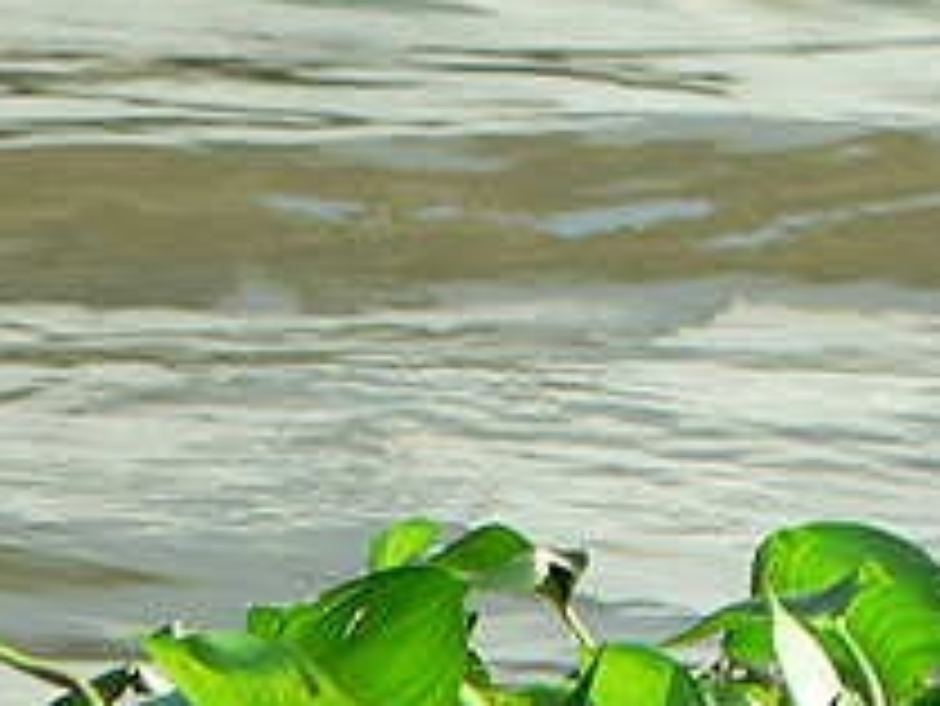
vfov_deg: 1.2
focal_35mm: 1207
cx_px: 1093
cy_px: 247
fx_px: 32795
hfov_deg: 1.6
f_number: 4
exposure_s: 1/250
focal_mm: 55.2
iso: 80
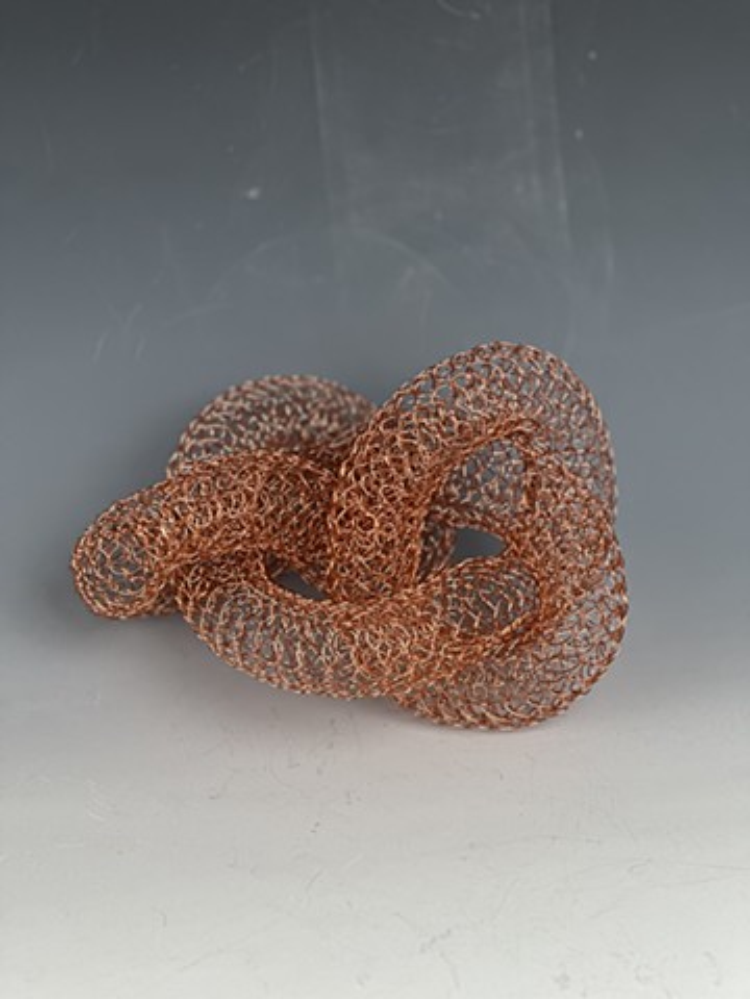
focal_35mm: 77
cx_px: 375
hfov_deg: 19.1
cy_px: 500
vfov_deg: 25.3
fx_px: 2224
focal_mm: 9
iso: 100
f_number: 2.8
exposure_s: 1/121
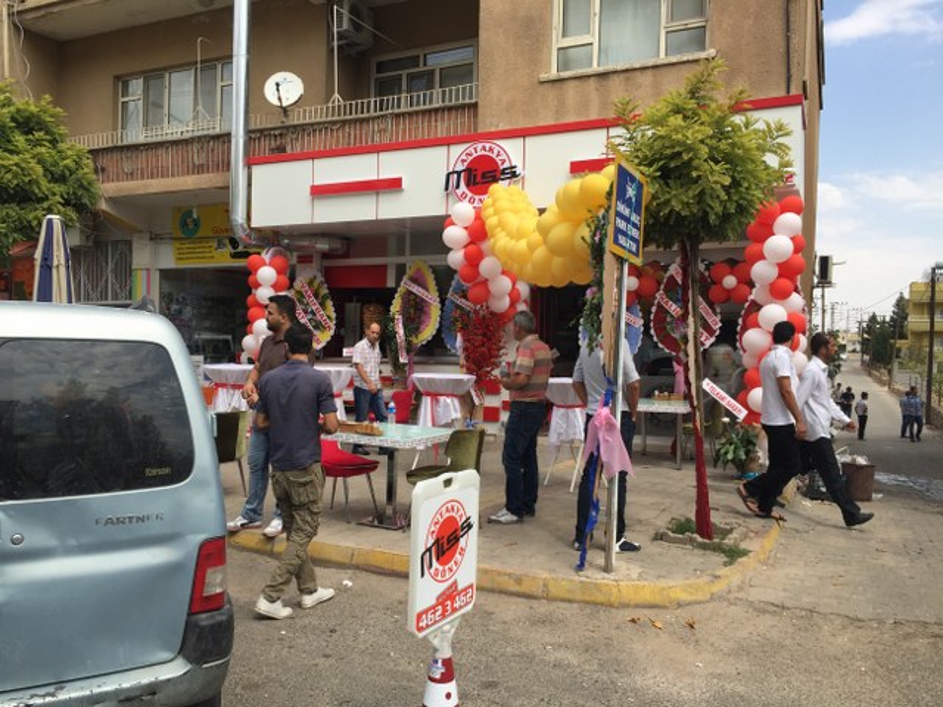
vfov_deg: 48.2
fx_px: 790
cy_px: 354
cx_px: 472
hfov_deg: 61.7
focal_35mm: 29
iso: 32
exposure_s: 1/1276
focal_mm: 4.15
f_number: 2.2
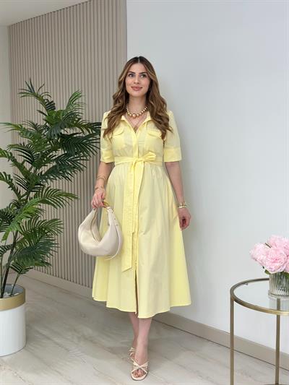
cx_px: 144
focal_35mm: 48
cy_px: 192
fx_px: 534
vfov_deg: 39.6
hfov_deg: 30.3
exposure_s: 1/302
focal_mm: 6.86
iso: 80
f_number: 1.78
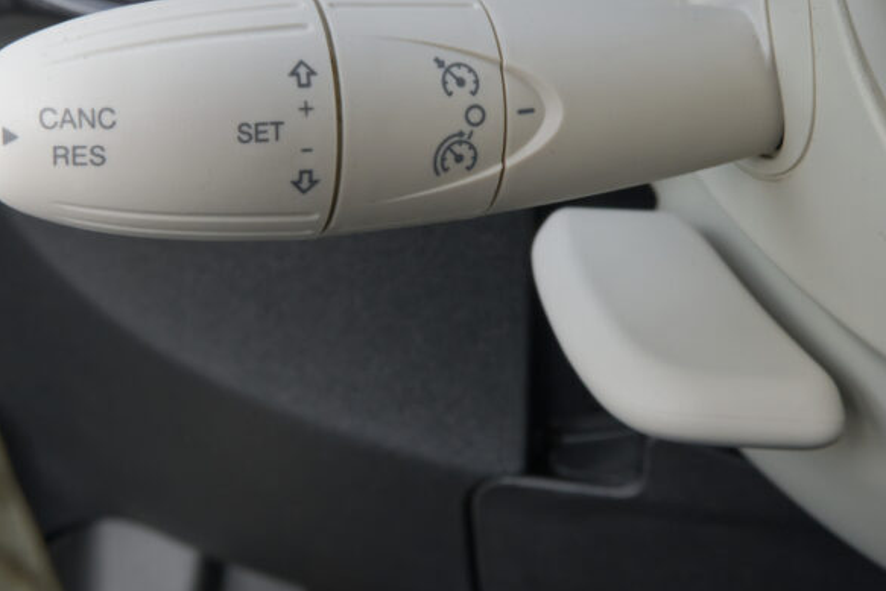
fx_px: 1428
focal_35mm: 58
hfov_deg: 34.5
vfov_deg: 23.1
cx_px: 473
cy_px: 141
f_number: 10
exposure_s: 1/400
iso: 2000
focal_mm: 22.1
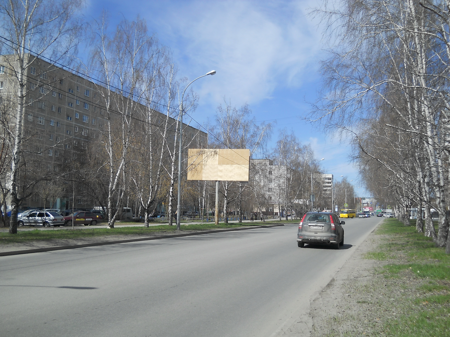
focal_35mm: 41
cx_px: 225
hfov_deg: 45.8
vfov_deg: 35.1
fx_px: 533
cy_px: 168
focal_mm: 6.72
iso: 80
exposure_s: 1/400
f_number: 5.5
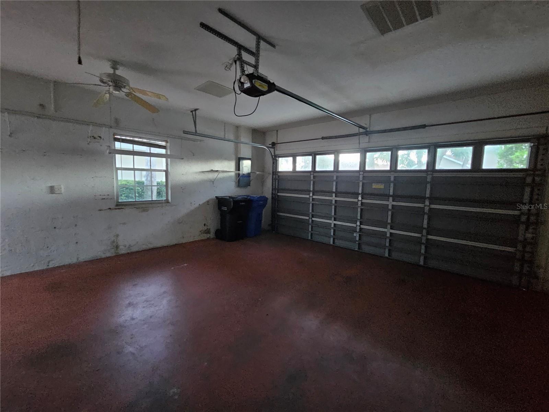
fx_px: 206
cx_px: 274
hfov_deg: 106.2
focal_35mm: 13
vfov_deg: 89.9
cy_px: 206
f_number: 2.2
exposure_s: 1/24
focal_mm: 2.2
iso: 1250
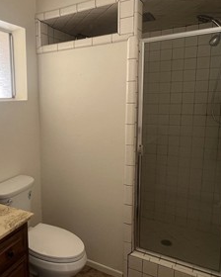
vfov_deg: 60.4
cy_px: 137
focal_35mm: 29
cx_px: 43
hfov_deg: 47.2
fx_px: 237
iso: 160
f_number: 1.8
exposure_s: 1/99
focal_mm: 1.57
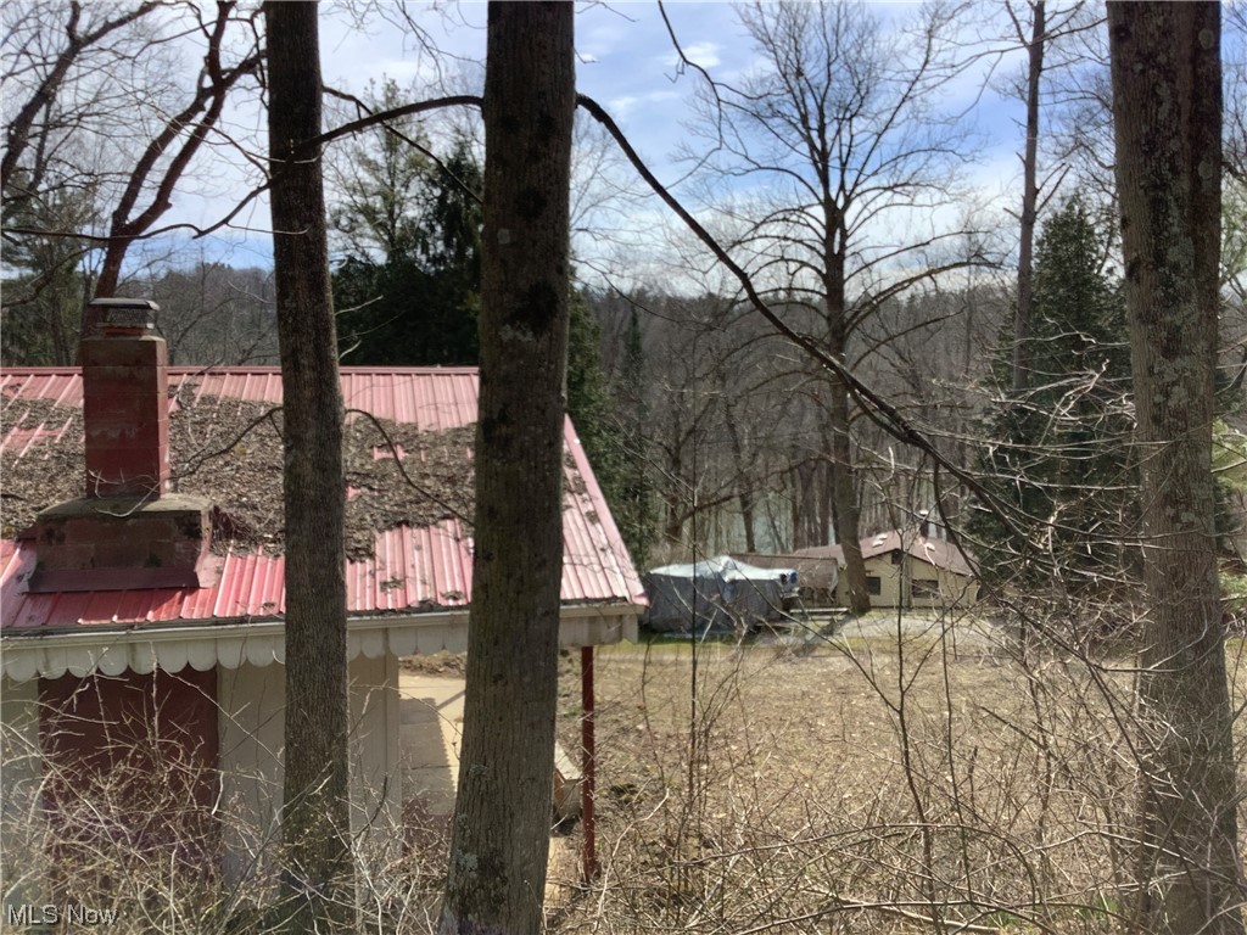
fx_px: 1117
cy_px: 468
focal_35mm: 31
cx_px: 624
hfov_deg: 58.4
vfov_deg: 45.4
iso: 25
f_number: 2.4
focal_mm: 3.3
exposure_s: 1/1006
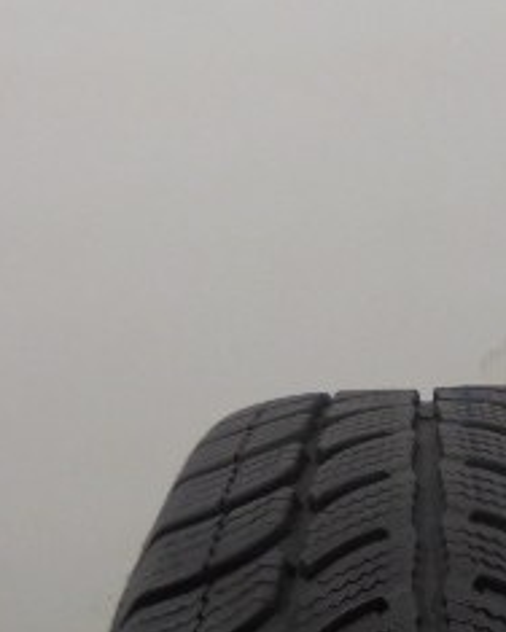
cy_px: 377
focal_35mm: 69
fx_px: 1292
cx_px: 447
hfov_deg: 21.7
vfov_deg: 27.5
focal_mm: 4.6
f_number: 3.5
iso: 100
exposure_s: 1/30
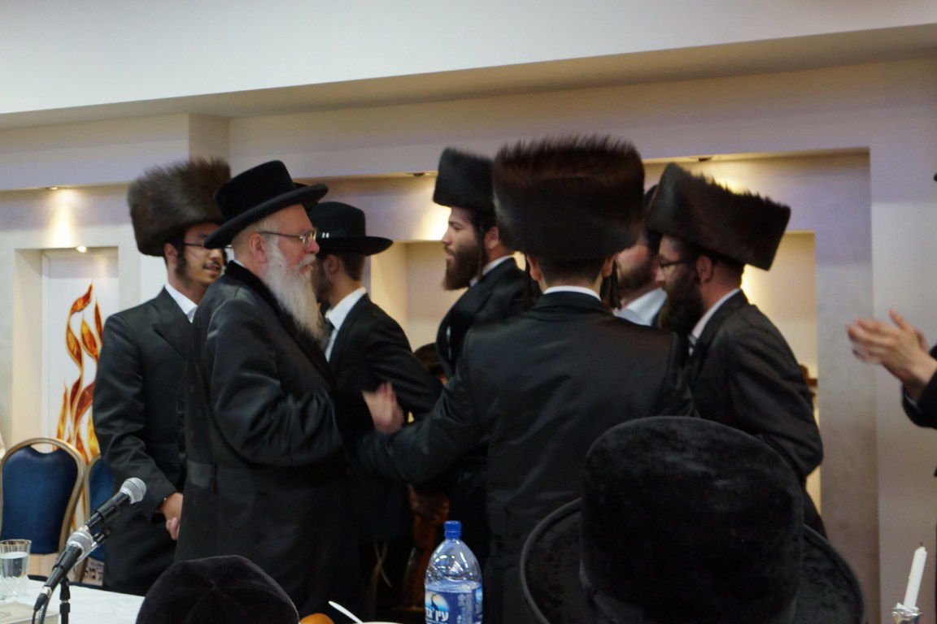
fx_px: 1054
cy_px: 312
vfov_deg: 33.0
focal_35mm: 40
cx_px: 468
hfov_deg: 47.9
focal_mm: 27
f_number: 4
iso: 800
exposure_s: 1/60
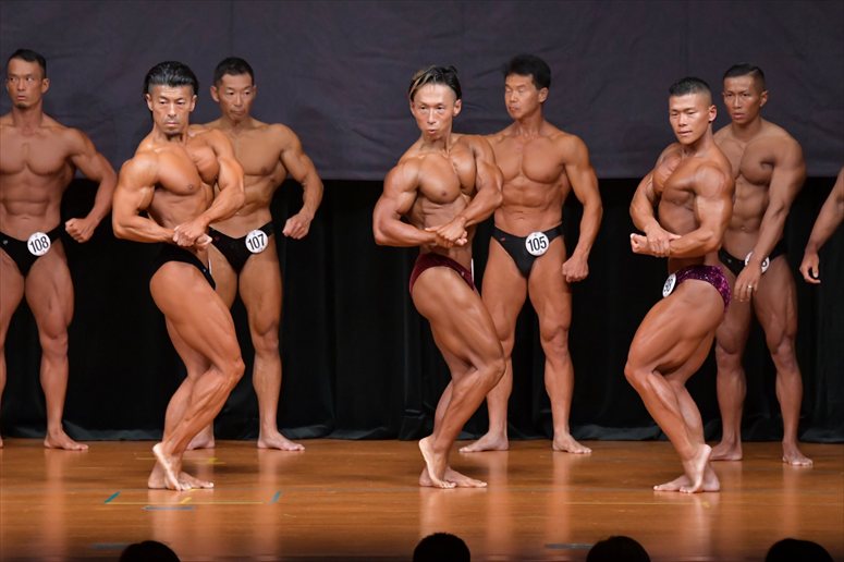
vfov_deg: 5.1
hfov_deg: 7.6
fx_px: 6327
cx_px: 422
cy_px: 281
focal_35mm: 270
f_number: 5.6
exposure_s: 1/400
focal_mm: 180
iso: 5000
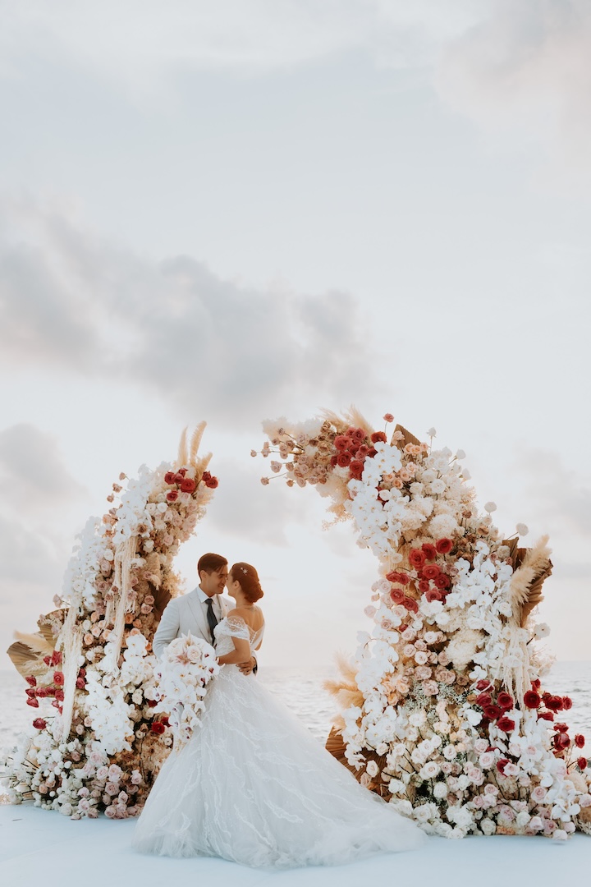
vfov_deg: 54.4
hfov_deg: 37.9
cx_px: 296
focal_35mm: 35
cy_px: 444
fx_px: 862
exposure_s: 1/1250
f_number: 2
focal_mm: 35
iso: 250
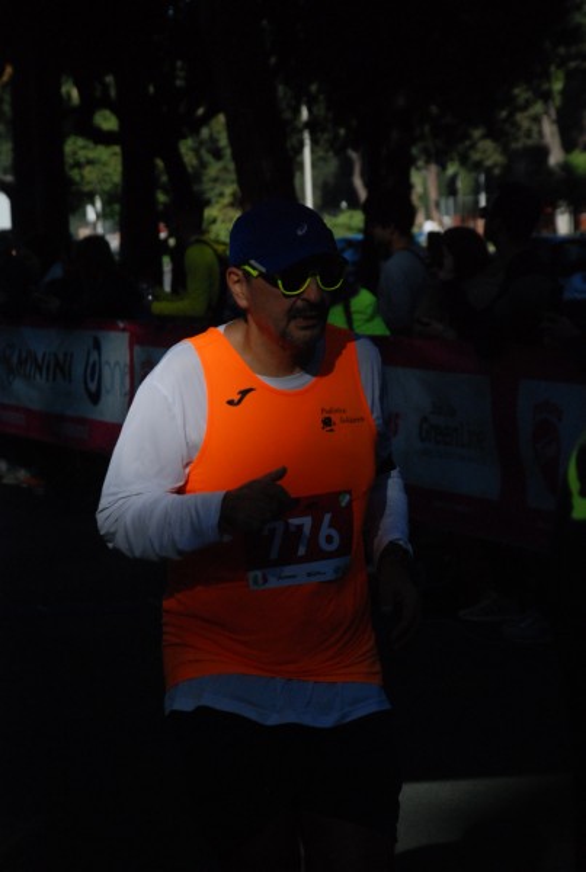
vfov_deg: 15.2
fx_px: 3279
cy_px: 436
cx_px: 293
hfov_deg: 10.2
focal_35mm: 135
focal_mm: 90
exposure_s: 1/2000
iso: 1000
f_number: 9
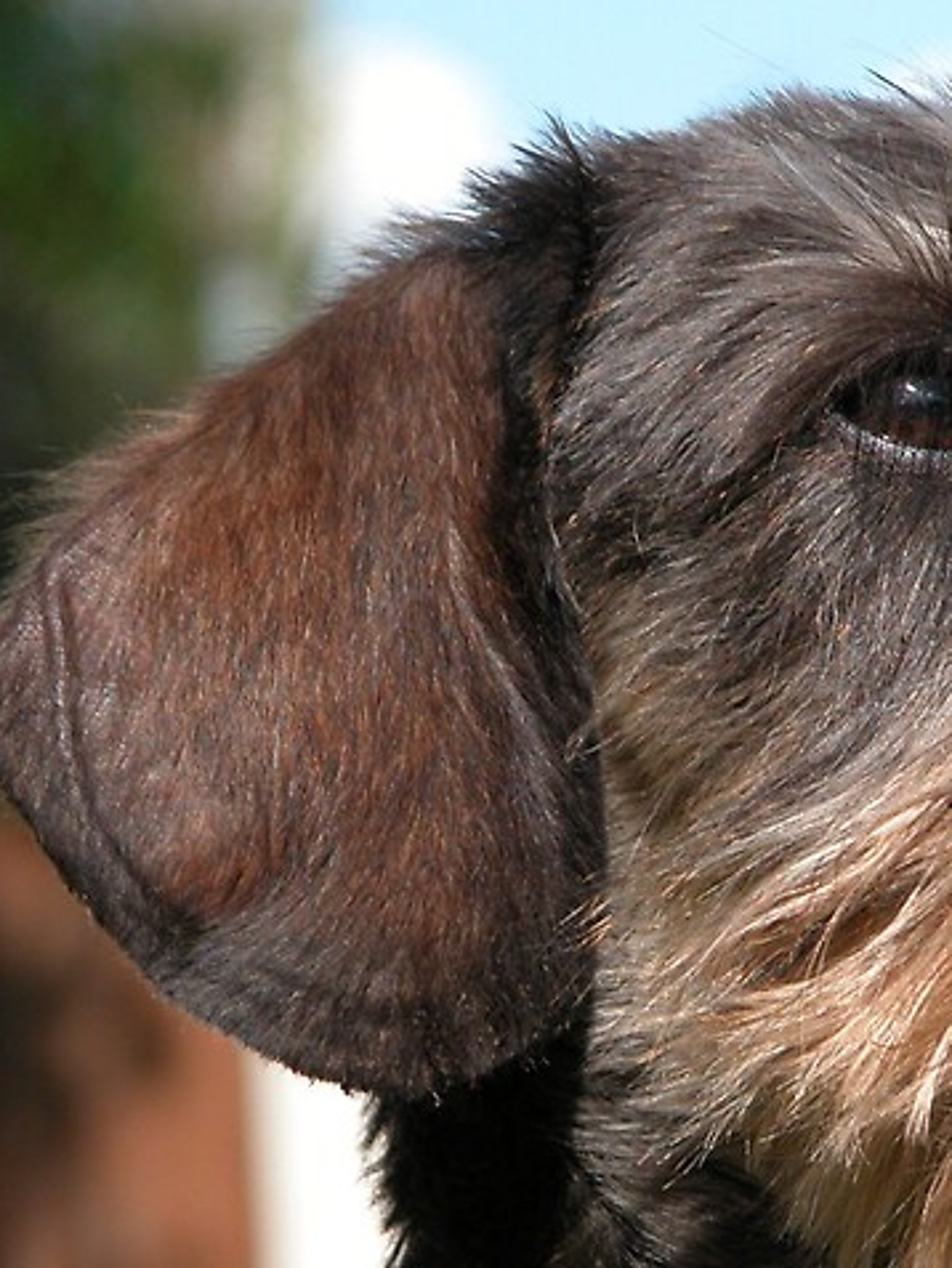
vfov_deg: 5.3
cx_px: 827
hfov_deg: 4.0
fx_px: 13708
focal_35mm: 374
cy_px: 747
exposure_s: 1/312
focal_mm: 56.7
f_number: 5.2
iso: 100
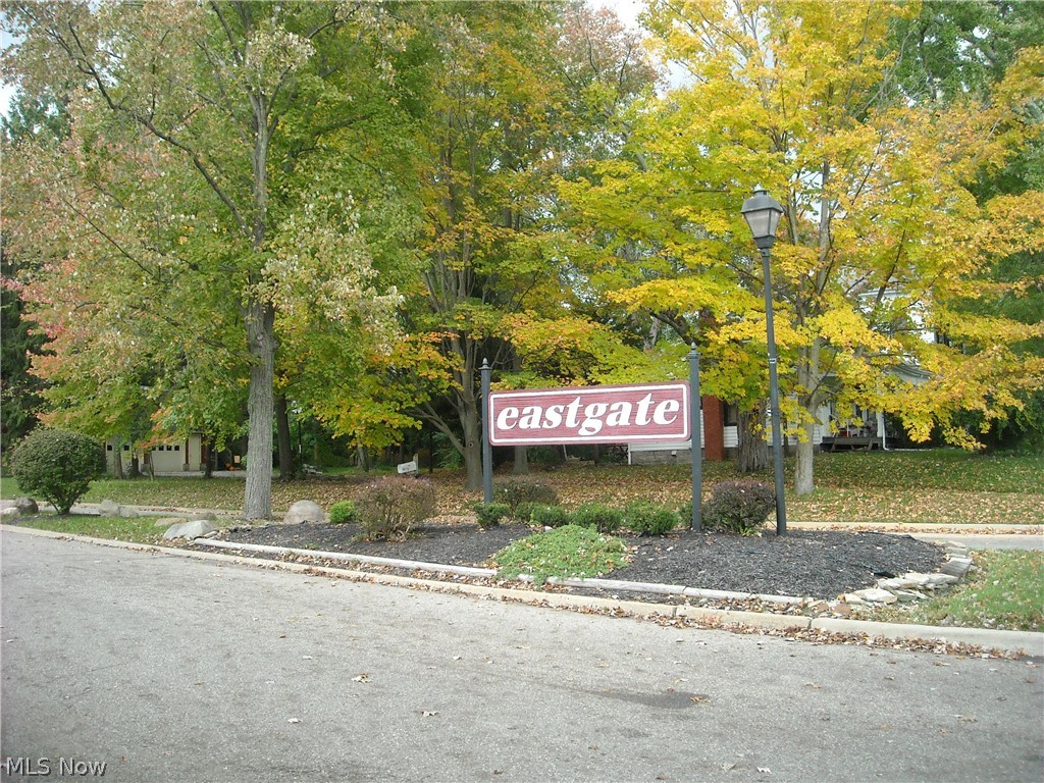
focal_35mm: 35
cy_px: 392
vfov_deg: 40.7
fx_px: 1056
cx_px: 522
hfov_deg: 52.6
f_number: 2.8
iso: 270
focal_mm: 5.7
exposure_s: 1/250
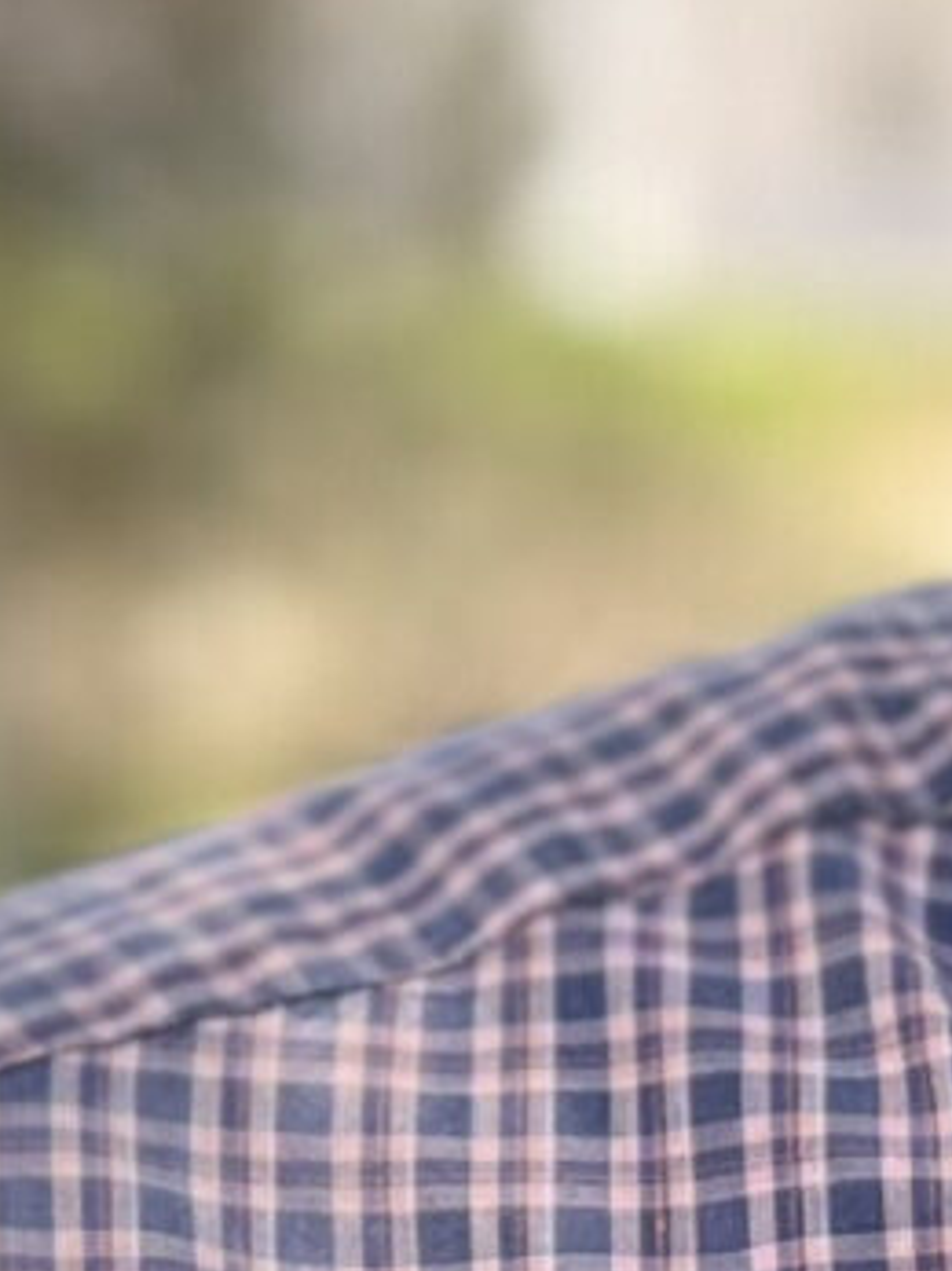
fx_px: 7045
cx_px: 1633
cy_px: 780
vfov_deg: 10.3
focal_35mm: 192
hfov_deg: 7.5
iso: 50
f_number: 1.6
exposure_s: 1/710
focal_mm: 5.1
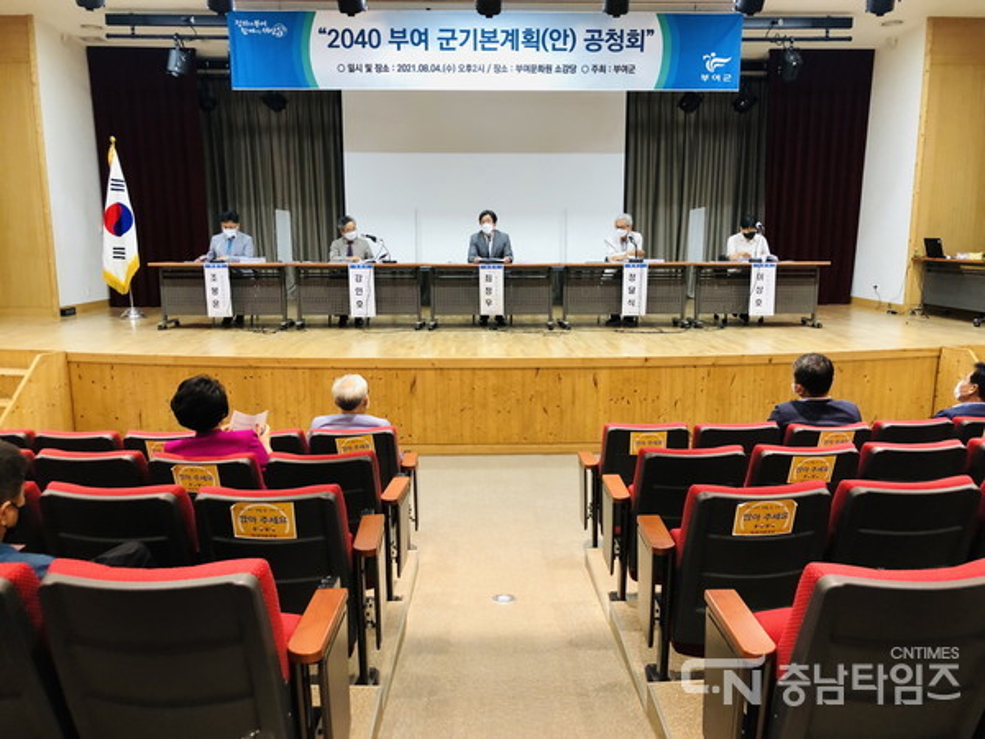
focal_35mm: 28
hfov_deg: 63.4
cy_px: 370
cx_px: 492
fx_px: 797
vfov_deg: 49.7
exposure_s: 1/15
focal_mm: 4
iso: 50
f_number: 1.8
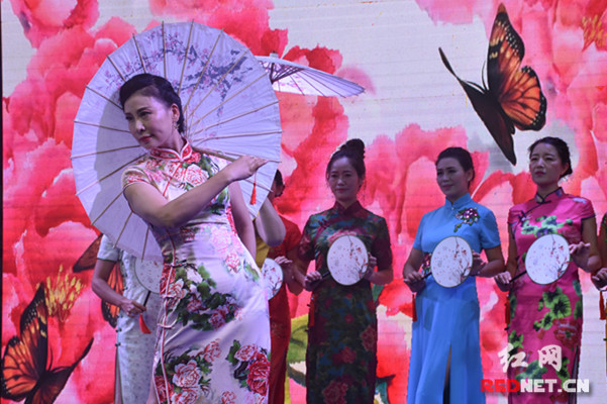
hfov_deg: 27.0
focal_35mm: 75
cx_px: 304
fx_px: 1264
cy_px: 202
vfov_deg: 18.2
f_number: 7.1
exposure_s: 1/200
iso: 800
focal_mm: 50
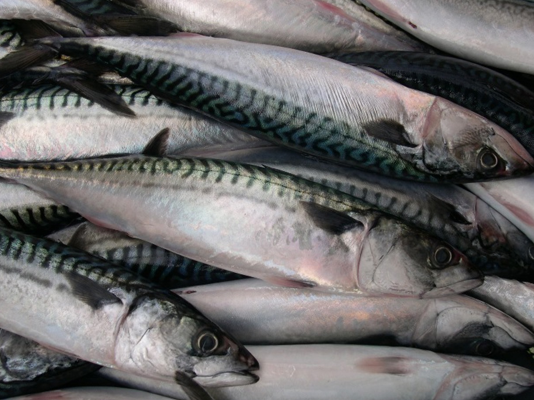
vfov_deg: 36.0
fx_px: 617
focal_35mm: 40
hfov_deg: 46.8
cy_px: 210
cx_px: 262
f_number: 7.6
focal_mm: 8
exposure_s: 1/118
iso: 100
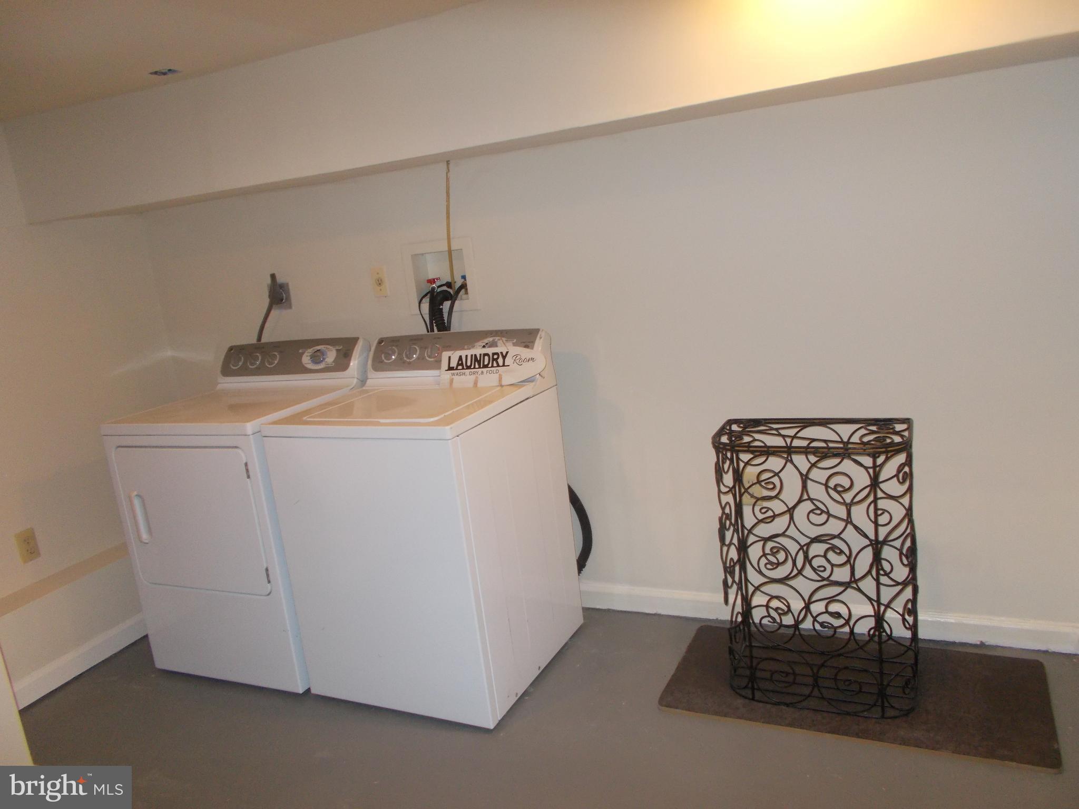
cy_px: 404
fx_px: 810
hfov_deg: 67.3
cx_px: 540
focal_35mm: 26
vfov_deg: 53.1
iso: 200
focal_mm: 4.6
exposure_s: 1/25
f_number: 3.2
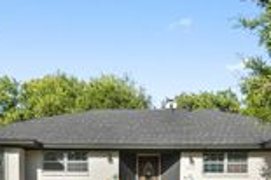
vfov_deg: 23.3
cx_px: 145
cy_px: 190
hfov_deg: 36.3
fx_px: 414
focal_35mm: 55
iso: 100
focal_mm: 17
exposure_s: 1/250
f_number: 8
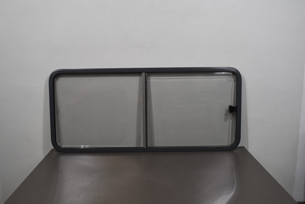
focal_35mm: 33
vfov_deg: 40.0
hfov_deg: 57.2
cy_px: 100
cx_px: 146
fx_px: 280
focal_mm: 20
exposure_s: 1/125
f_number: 5.6
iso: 400
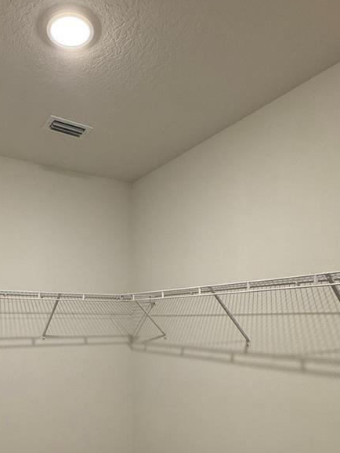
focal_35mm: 29
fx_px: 380
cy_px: 347
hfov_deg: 47.1
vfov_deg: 58.1
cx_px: 103
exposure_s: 1/120
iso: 250
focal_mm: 2.22
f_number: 2.2
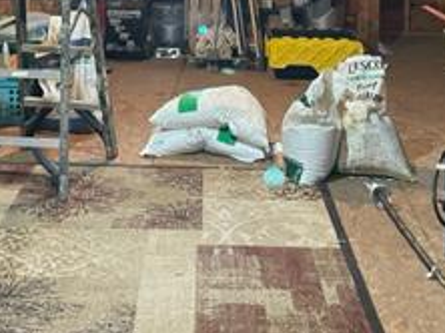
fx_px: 963
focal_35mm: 75
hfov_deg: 26.0
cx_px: 186
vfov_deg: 18.4
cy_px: -82
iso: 500
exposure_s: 1/60
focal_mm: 4.2
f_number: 1.6
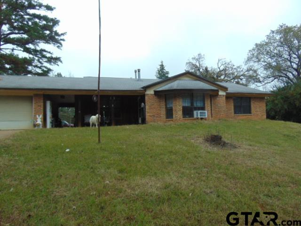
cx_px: 150
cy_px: 113
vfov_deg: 54.9
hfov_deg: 69.4
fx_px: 217
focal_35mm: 25
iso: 80
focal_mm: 4.5
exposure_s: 1/250
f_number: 3
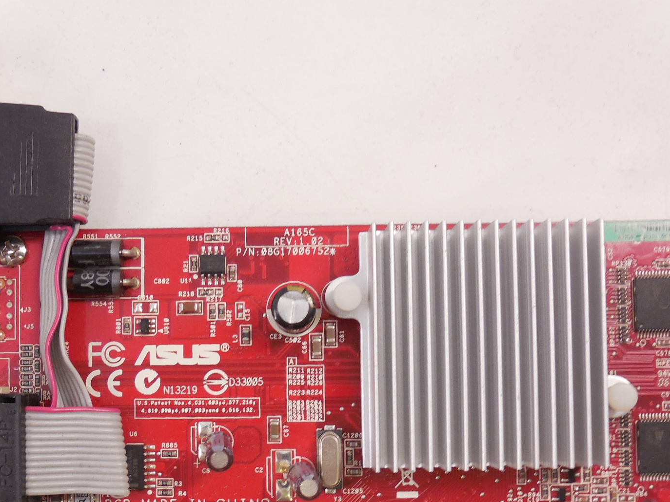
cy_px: 376
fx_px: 832
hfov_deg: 43.8
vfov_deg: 32.9
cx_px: 311
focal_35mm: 43
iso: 220
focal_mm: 4.6
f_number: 3.5
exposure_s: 1/30
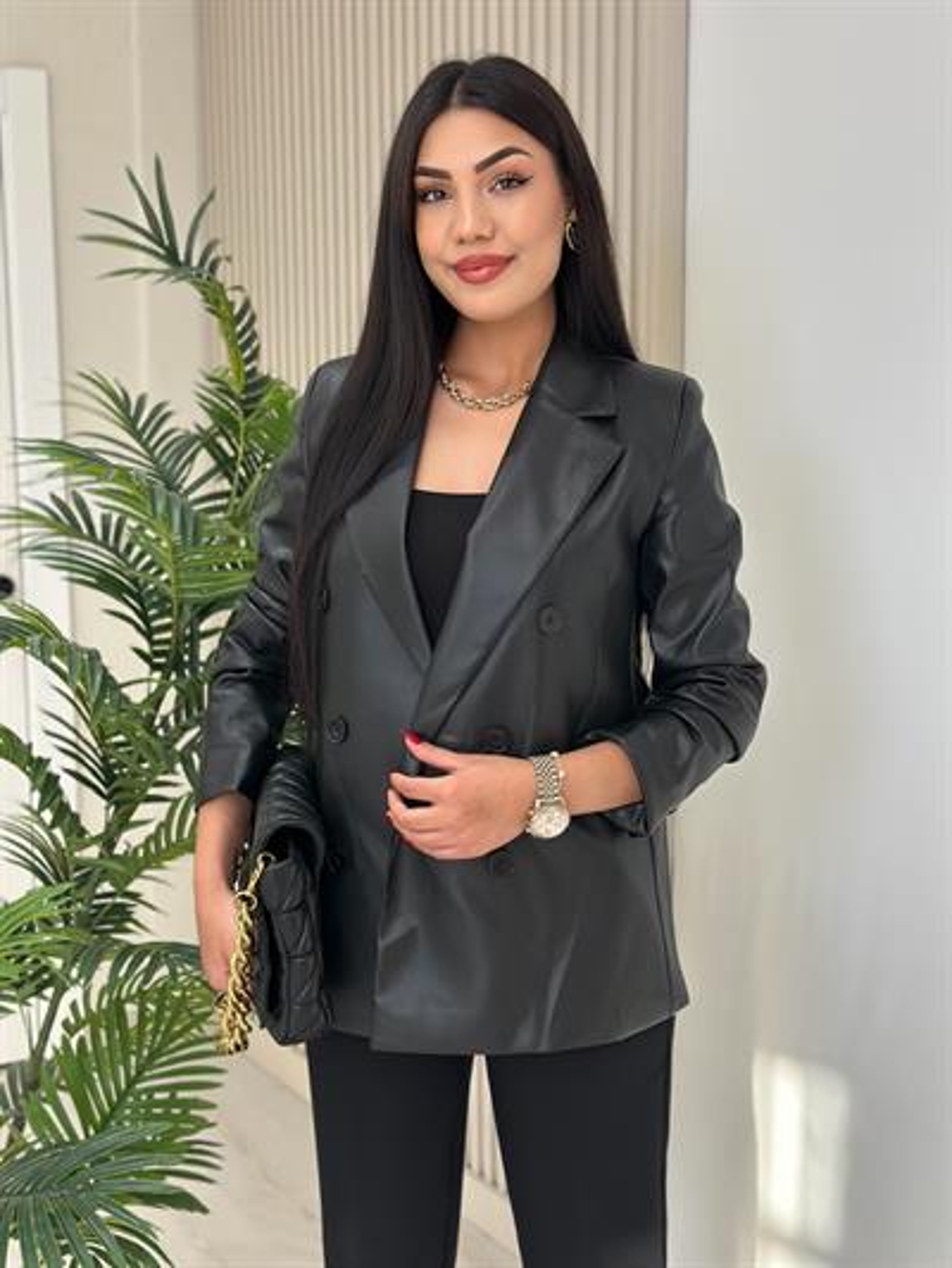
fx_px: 1759
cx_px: 476
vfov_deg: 39.6
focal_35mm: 48
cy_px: 634
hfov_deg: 30.3
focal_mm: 6.86
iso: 100
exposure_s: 1/169
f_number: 1.78
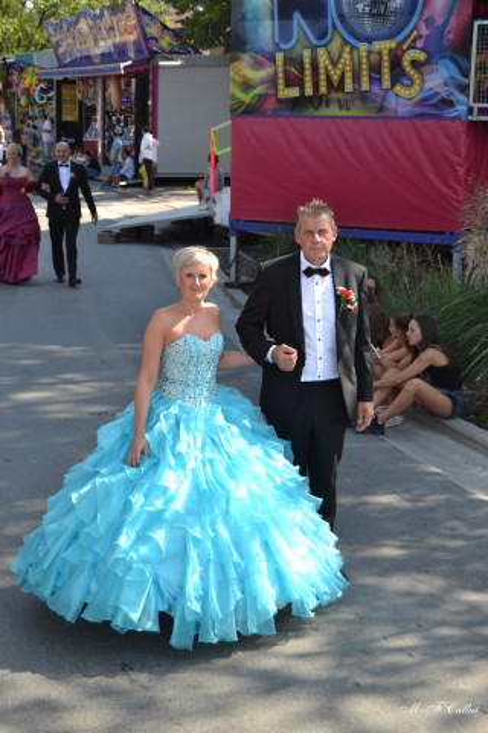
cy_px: 366
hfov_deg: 23.8
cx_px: 244
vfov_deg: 35.1
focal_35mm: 57
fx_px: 1159
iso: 100
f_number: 4.8
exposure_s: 1/200
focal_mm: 38
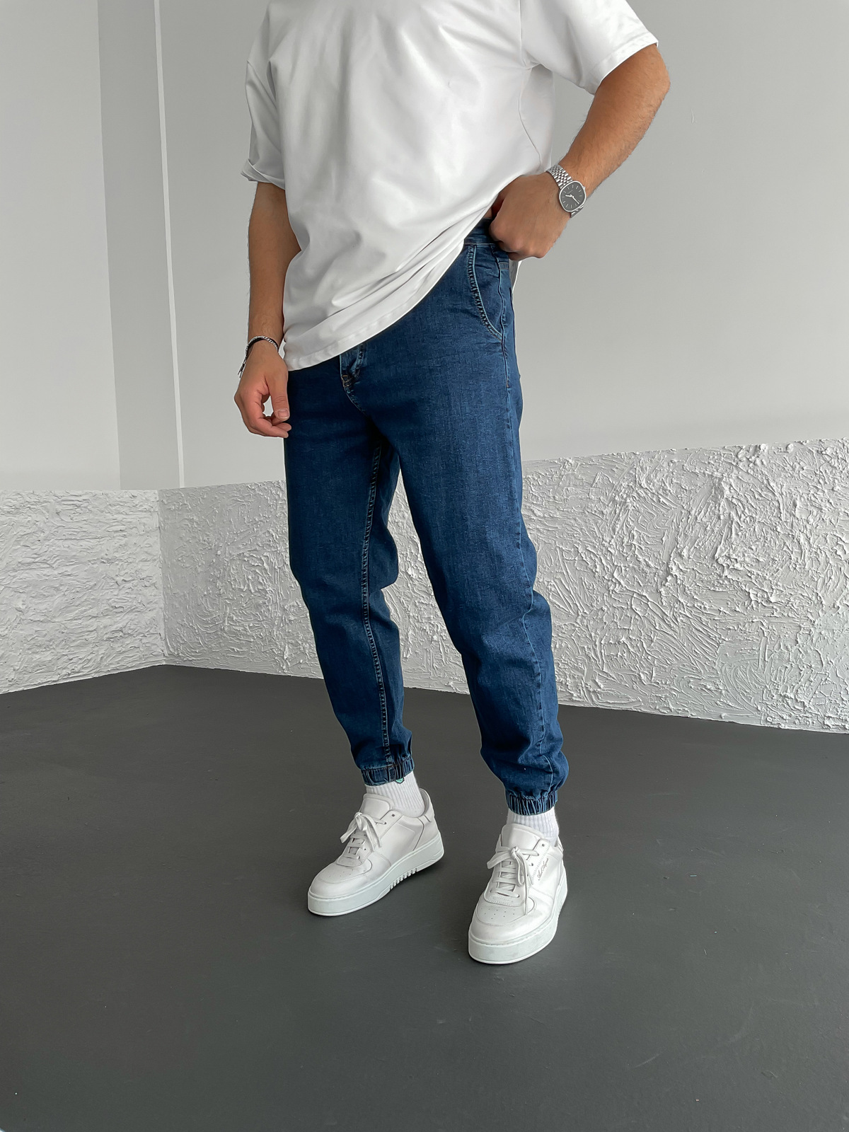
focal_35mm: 29
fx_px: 948
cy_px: 566
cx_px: 424
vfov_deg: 61.7
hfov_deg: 48.2
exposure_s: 1/130
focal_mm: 3
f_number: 1.8
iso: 16
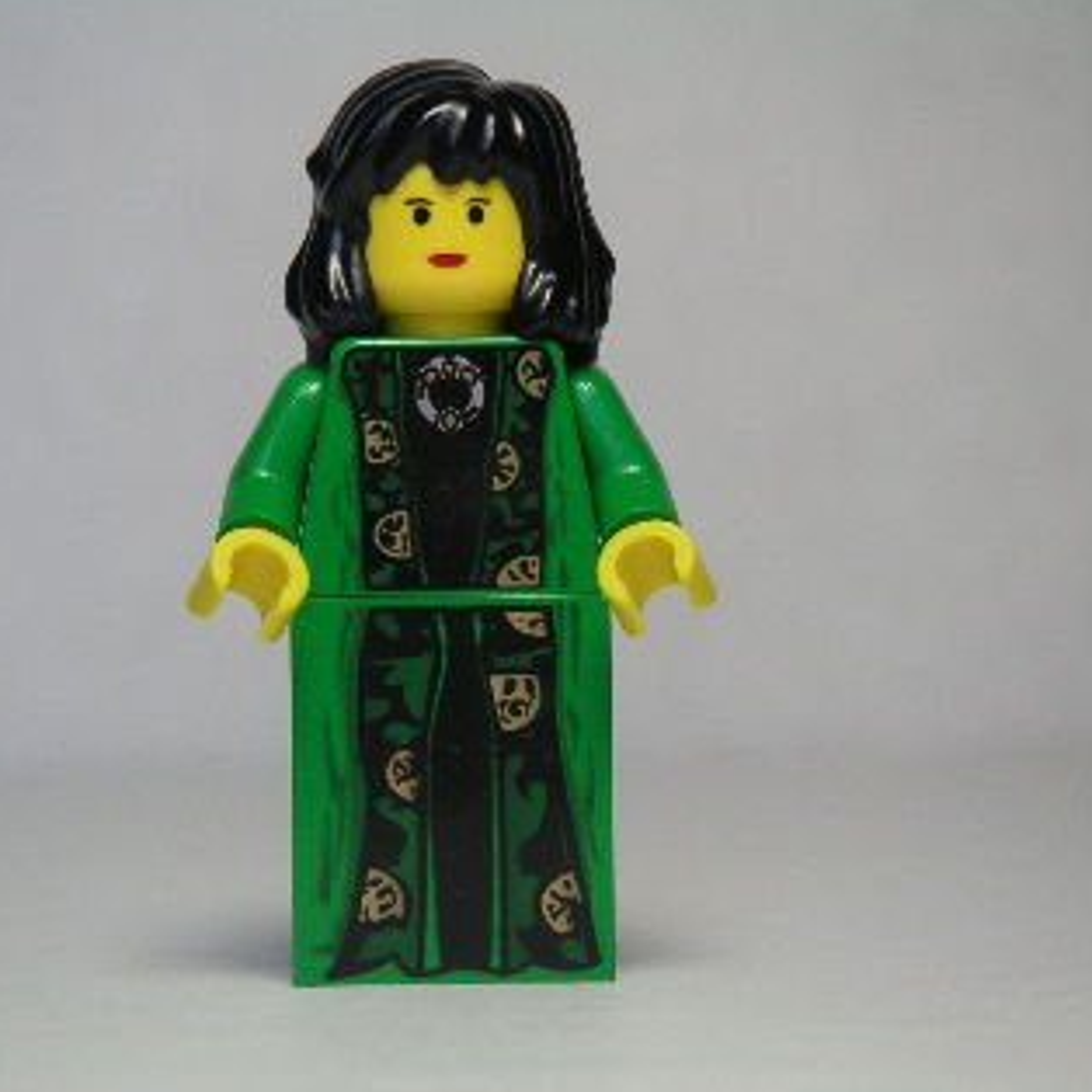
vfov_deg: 13.6
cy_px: 543
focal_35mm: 128
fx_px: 4568
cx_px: 471
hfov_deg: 13.6
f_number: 3.6
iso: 80
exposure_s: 1/90
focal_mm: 16.5
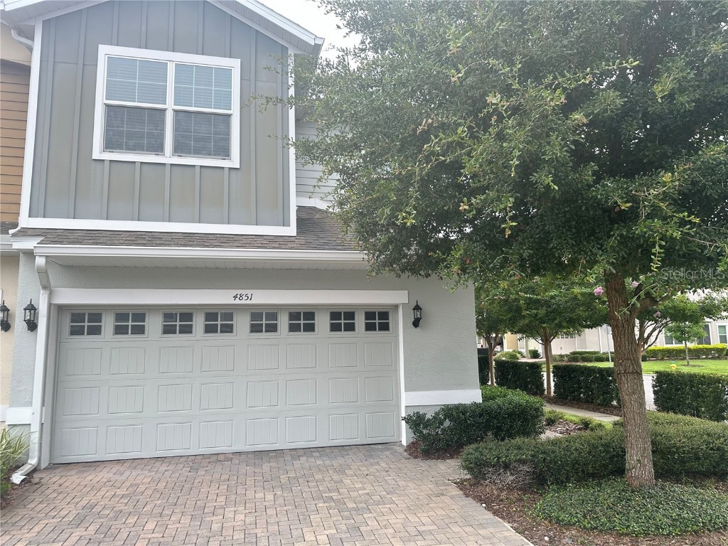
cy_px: 273
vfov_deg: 56.8
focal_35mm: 24
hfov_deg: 71.6
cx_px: 364
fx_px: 505
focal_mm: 6.86
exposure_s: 1/165
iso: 80
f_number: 1.78
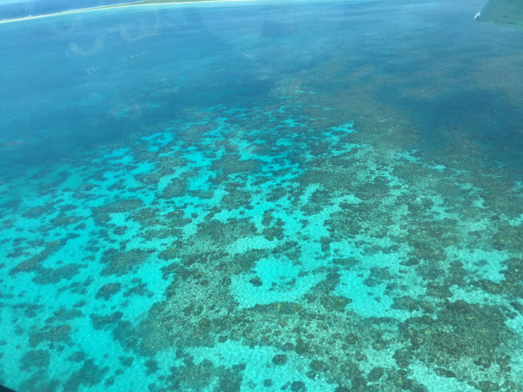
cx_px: 262
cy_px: 196
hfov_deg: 58.4
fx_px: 468
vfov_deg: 45.4
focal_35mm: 31
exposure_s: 1/823
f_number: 2.4
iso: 25
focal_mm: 3.3
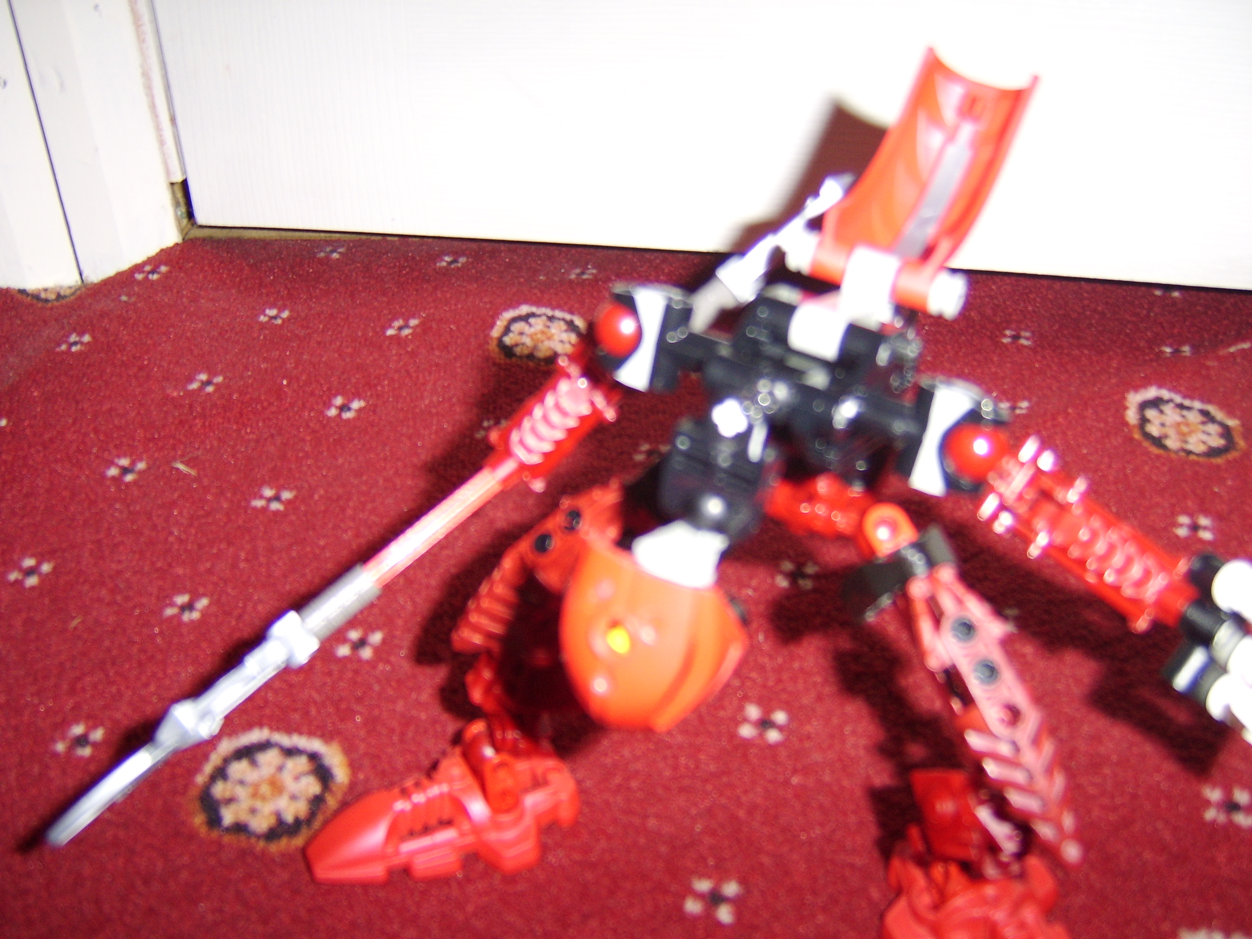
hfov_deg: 58.4
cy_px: 470
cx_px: 626
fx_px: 1121
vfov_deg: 45.4
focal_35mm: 31
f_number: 2.7
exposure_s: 1/30
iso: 141
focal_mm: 8.13
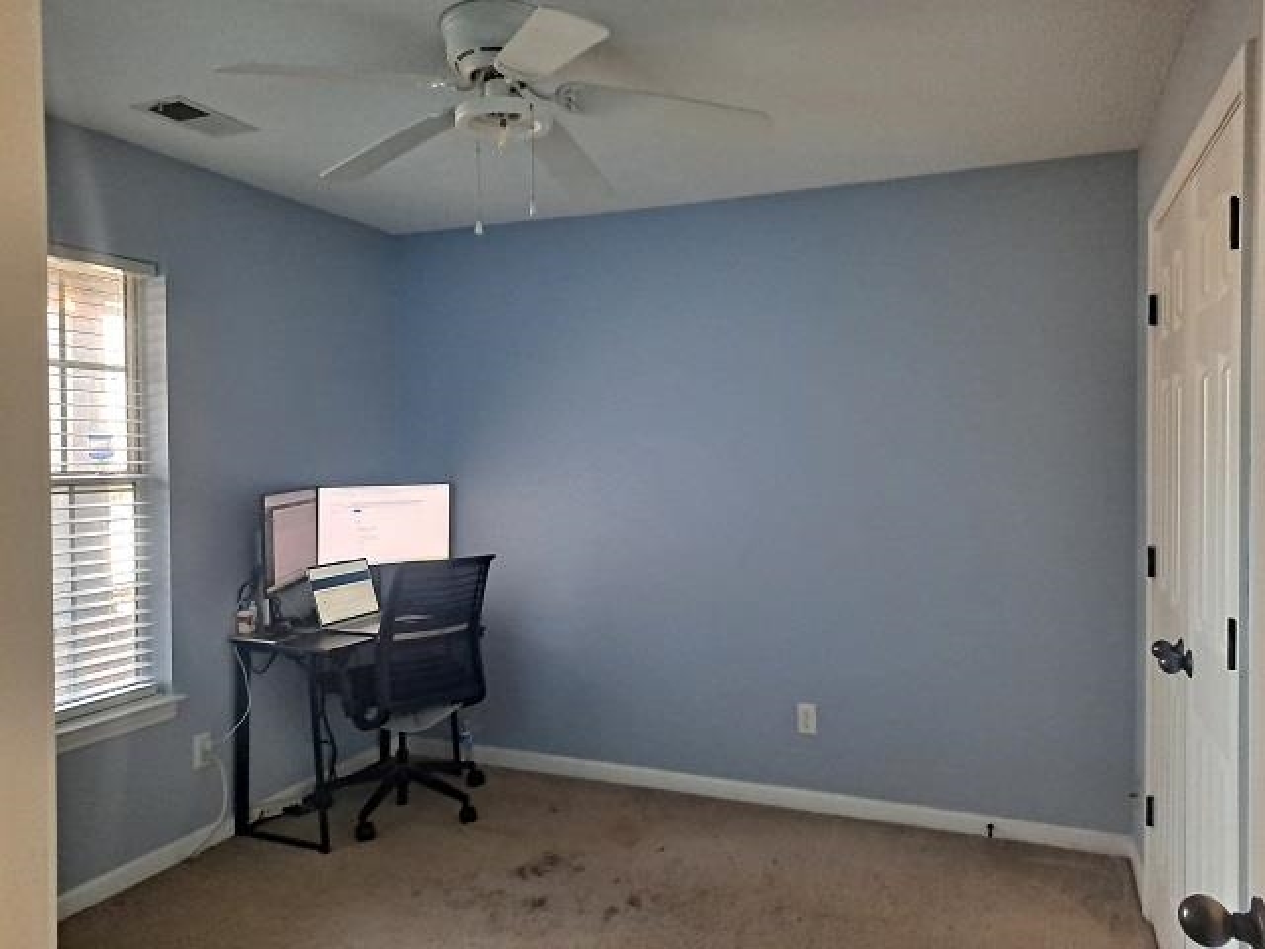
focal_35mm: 25
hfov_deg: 69.4
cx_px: 632
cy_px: 474
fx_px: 914
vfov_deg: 54.9
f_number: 2
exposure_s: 1/60
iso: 400
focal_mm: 4.6
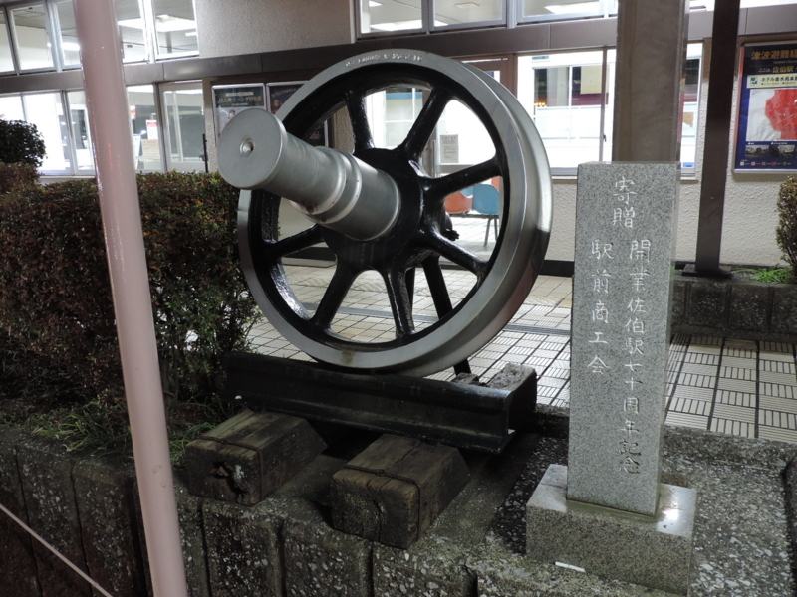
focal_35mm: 30
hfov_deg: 60.0
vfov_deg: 46.8
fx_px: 691
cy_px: 298
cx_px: 398
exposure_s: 1/8
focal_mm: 5.3
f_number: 3.1
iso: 400
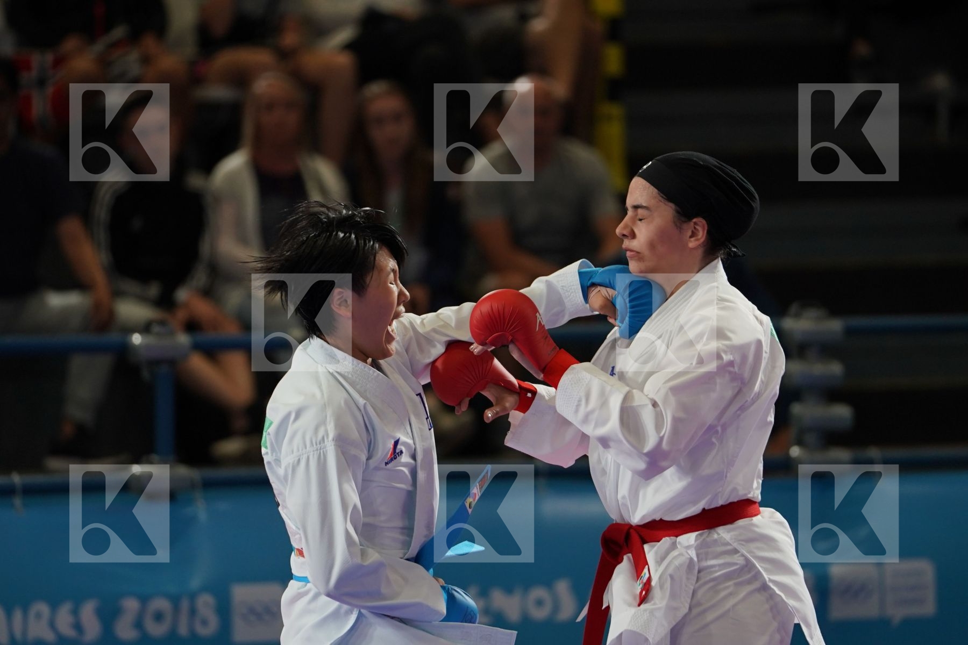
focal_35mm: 300
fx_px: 8066
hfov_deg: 6.9
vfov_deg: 4.6
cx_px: 484
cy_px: 322
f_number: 2.8
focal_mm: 200
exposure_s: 1/1000
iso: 800
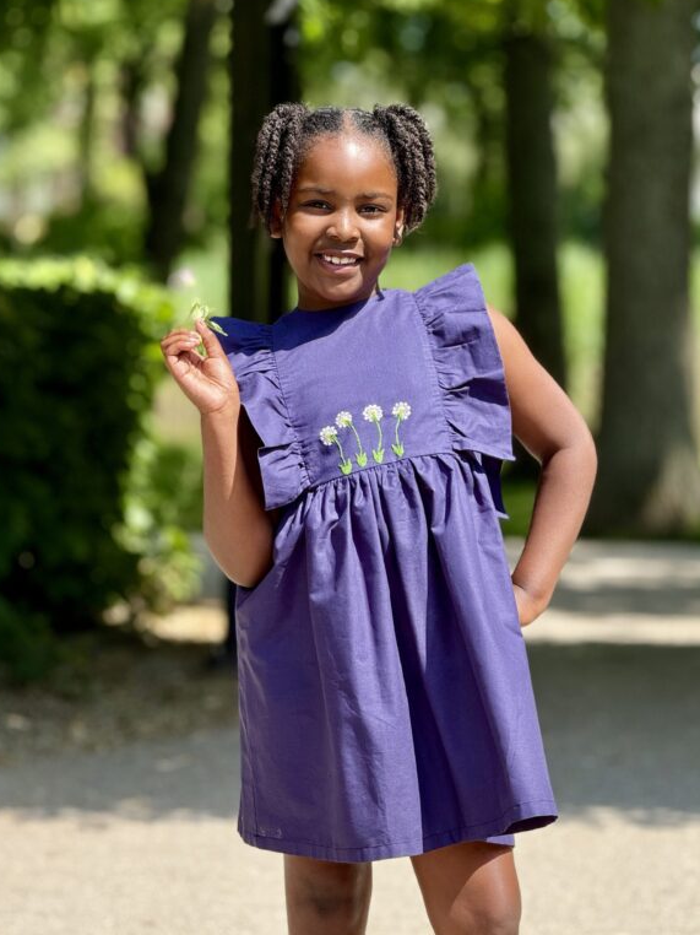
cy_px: 474
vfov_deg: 15.6
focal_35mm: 126
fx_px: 3399
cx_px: 352
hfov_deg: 11.8
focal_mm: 15.66
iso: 64
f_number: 2.8
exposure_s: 1/391
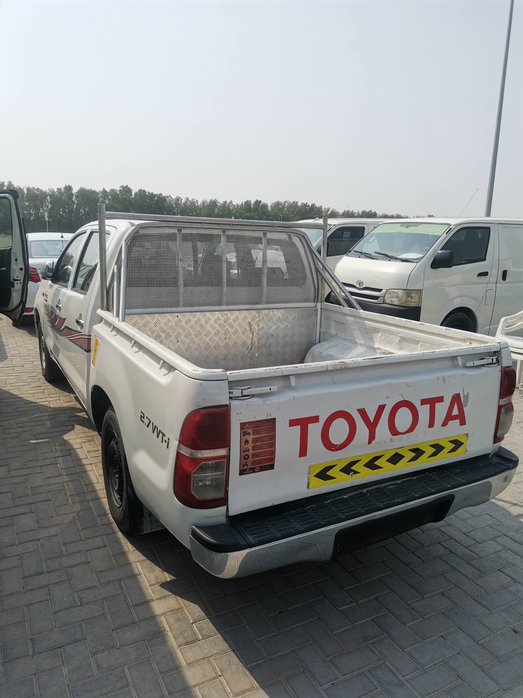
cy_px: 349
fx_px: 524
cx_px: 262
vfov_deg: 67.3
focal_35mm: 26
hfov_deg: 53.1
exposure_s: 1/2041
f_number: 1.8
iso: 50
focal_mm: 4.75
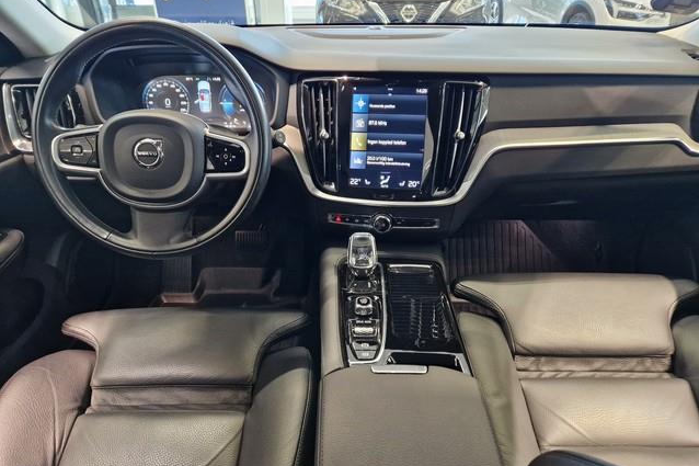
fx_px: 466
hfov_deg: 73.8
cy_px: 241
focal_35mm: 24
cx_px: 350
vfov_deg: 53.1
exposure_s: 1/100
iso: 500
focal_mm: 5.4
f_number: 1.8
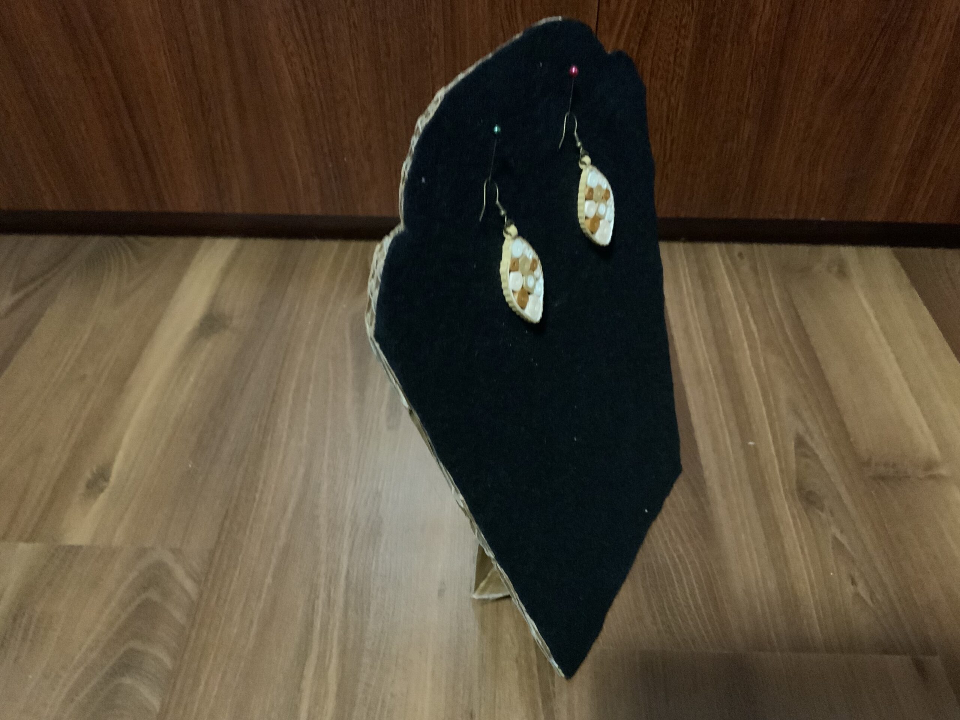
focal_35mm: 29
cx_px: 480
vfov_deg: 48.2
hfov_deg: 61.7
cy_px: 360
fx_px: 804
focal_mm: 3
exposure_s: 1/20
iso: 500
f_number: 1.8
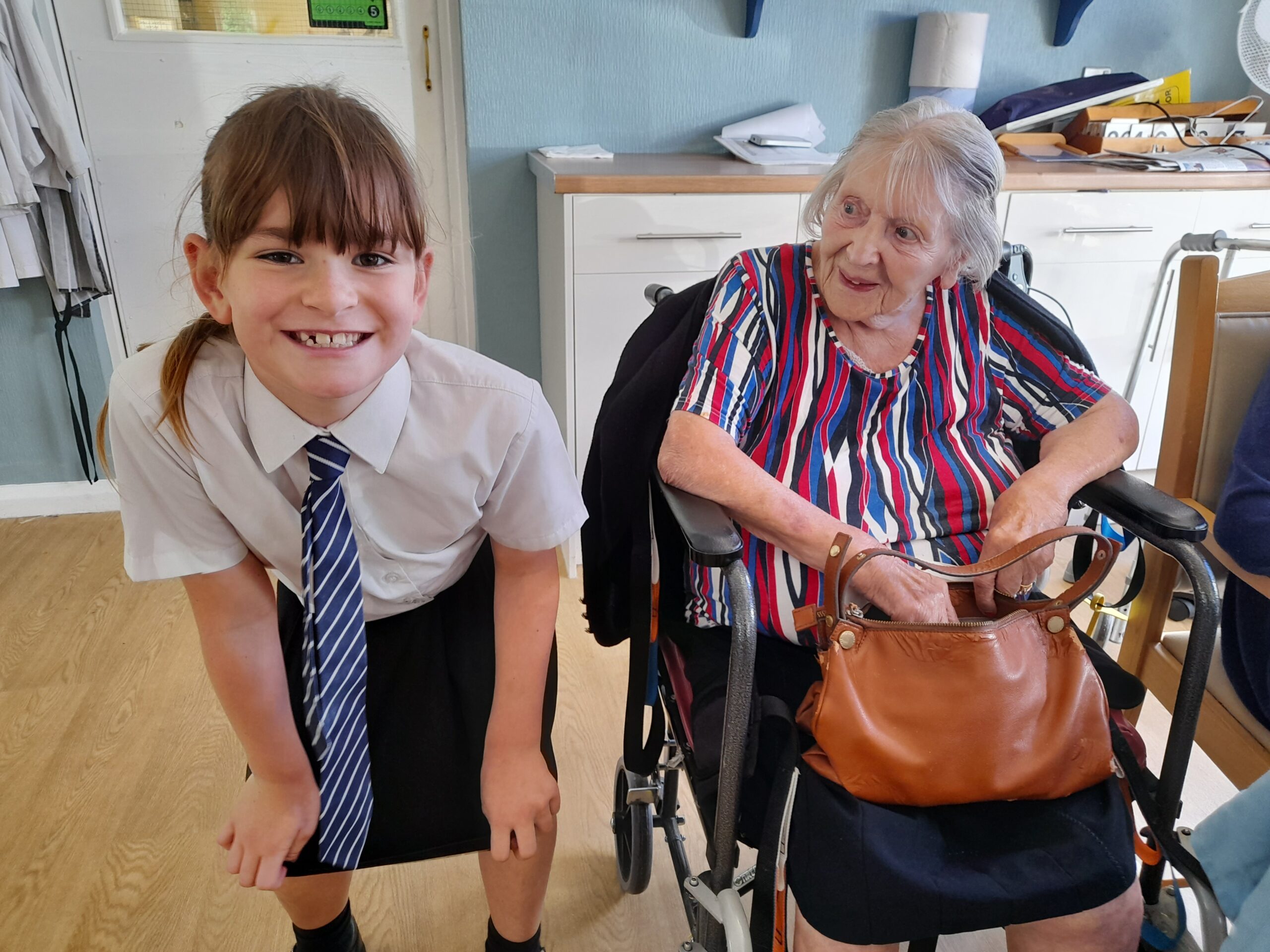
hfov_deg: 69.4
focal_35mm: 25
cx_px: 635
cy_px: 476
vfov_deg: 54.9
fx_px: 917
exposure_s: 1/50
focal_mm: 4.6
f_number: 2
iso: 64
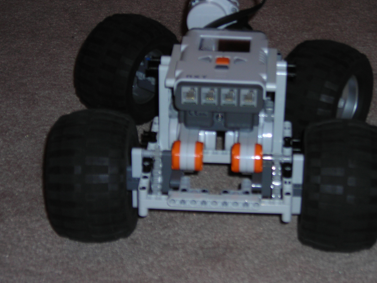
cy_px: 135
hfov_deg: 20.9
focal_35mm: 94
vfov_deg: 15.7
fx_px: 1024
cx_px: 216
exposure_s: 1/60.1
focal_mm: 12.7
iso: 50
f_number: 4.2
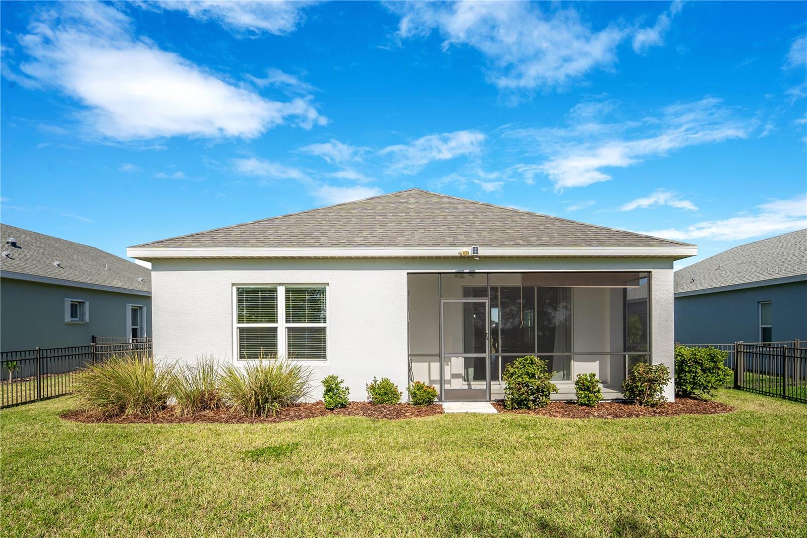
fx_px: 314
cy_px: 269
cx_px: 404
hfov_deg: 104.3
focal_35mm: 14
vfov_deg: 81.2
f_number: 5
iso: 100
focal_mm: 14
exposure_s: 1/1000
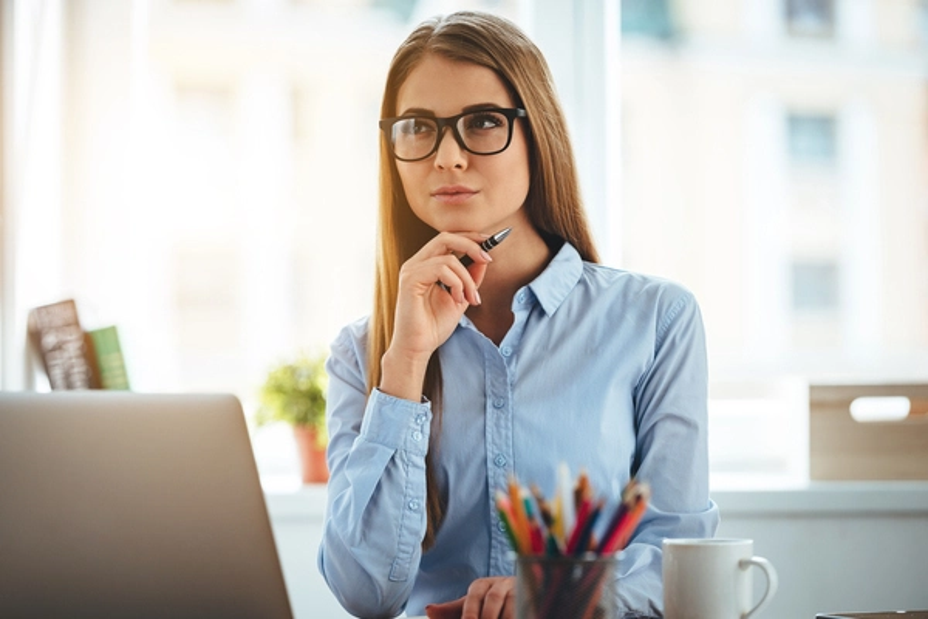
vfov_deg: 9.8
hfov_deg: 14.7
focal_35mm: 140
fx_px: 3609
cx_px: 464
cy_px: 310
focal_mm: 140
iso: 200
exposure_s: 1/160
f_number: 3.2
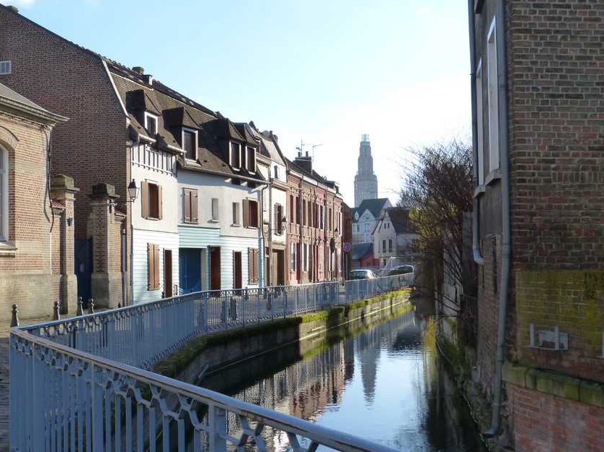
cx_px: 279
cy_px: 241
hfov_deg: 38.9
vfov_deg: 29.7
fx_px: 855
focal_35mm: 49
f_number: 4
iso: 160
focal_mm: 7.4
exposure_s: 1/400
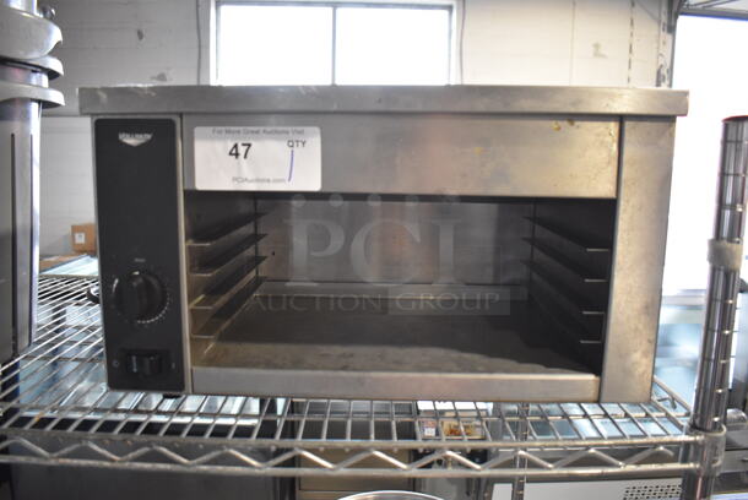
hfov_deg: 67.3
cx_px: 374
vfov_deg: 48.0
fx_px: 562
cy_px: 250
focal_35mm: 27
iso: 3200
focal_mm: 18
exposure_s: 1/125
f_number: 3.5
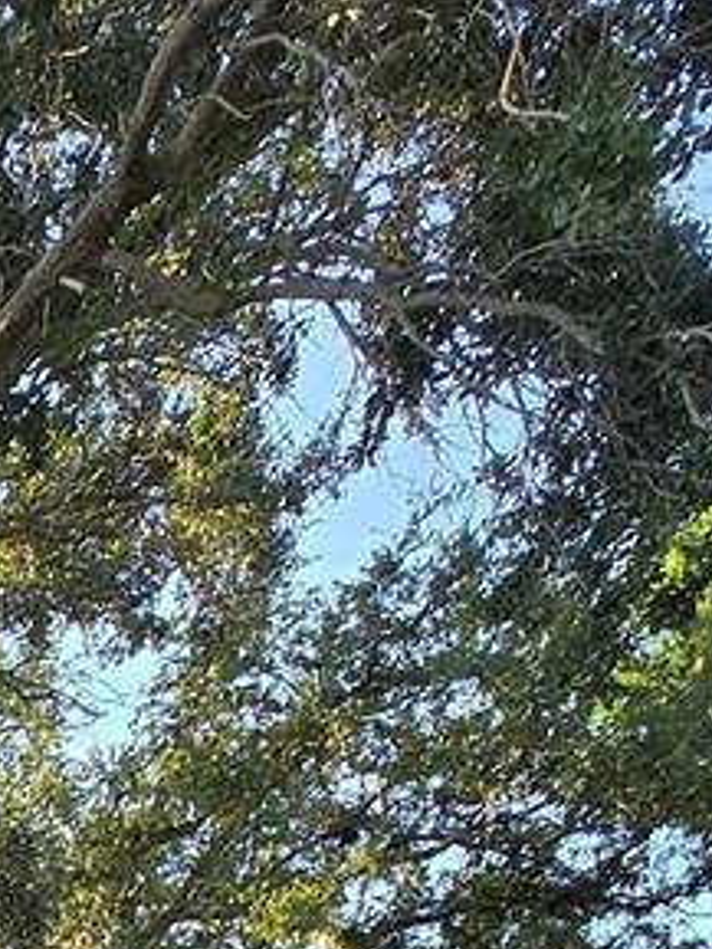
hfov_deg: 20.9
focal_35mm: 54
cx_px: -476
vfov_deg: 23.5
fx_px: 1480
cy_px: 1599
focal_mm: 1.7
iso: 25
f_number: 2.2
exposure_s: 1/245
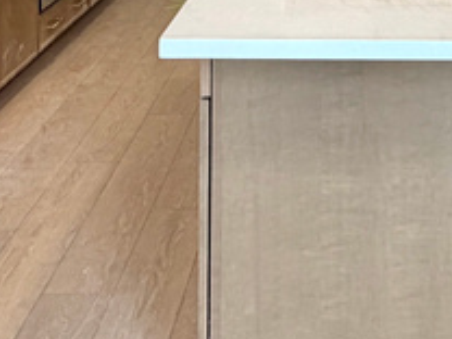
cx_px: 367
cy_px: -222
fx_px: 901
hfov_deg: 27.6
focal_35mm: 69
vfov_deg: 18.1
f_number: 2.2
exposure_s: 1/120
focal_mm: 2.22
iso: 100
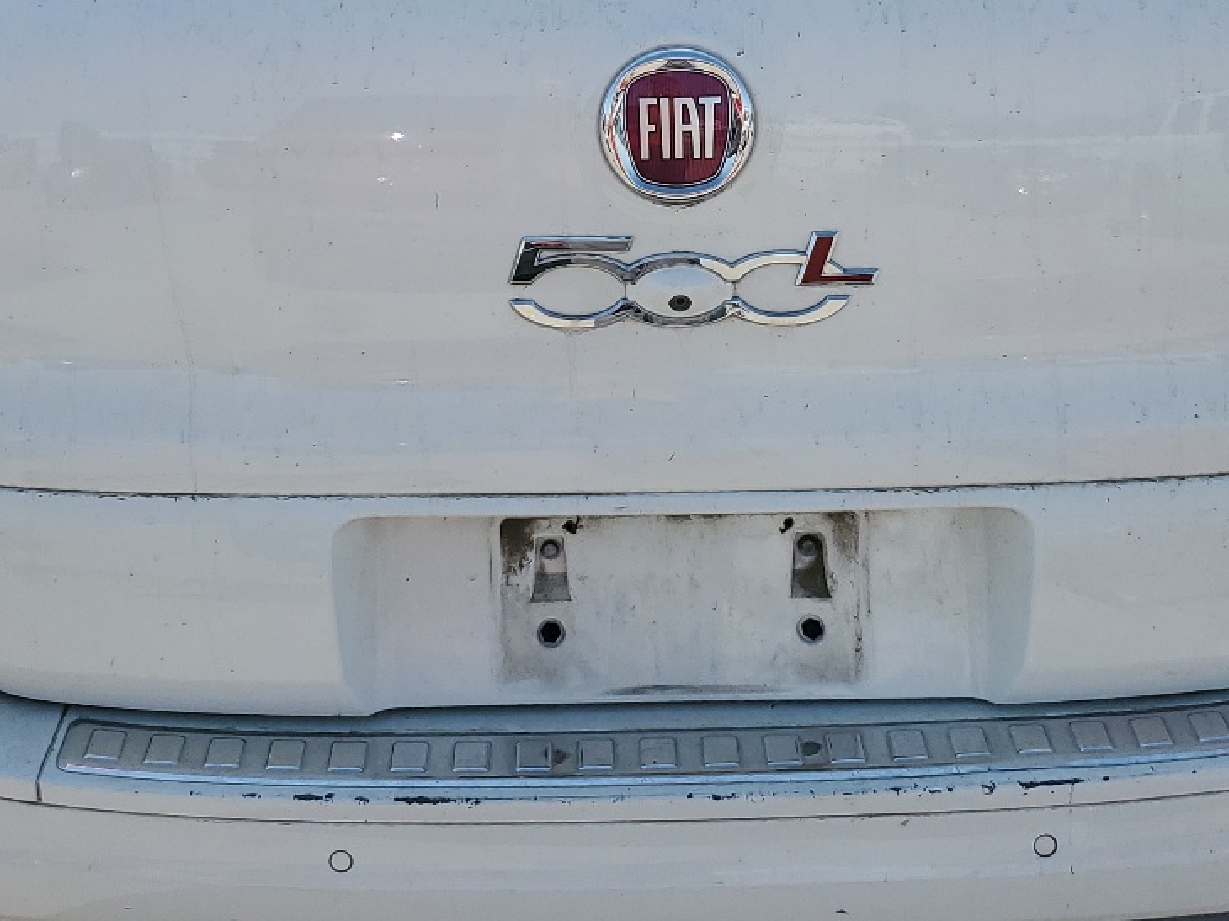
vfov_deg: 25.4
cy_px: 263
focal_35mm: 57
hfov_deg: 33.8
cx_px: 631
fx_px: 2023
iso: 50
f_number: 1.5
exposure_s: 1/2500
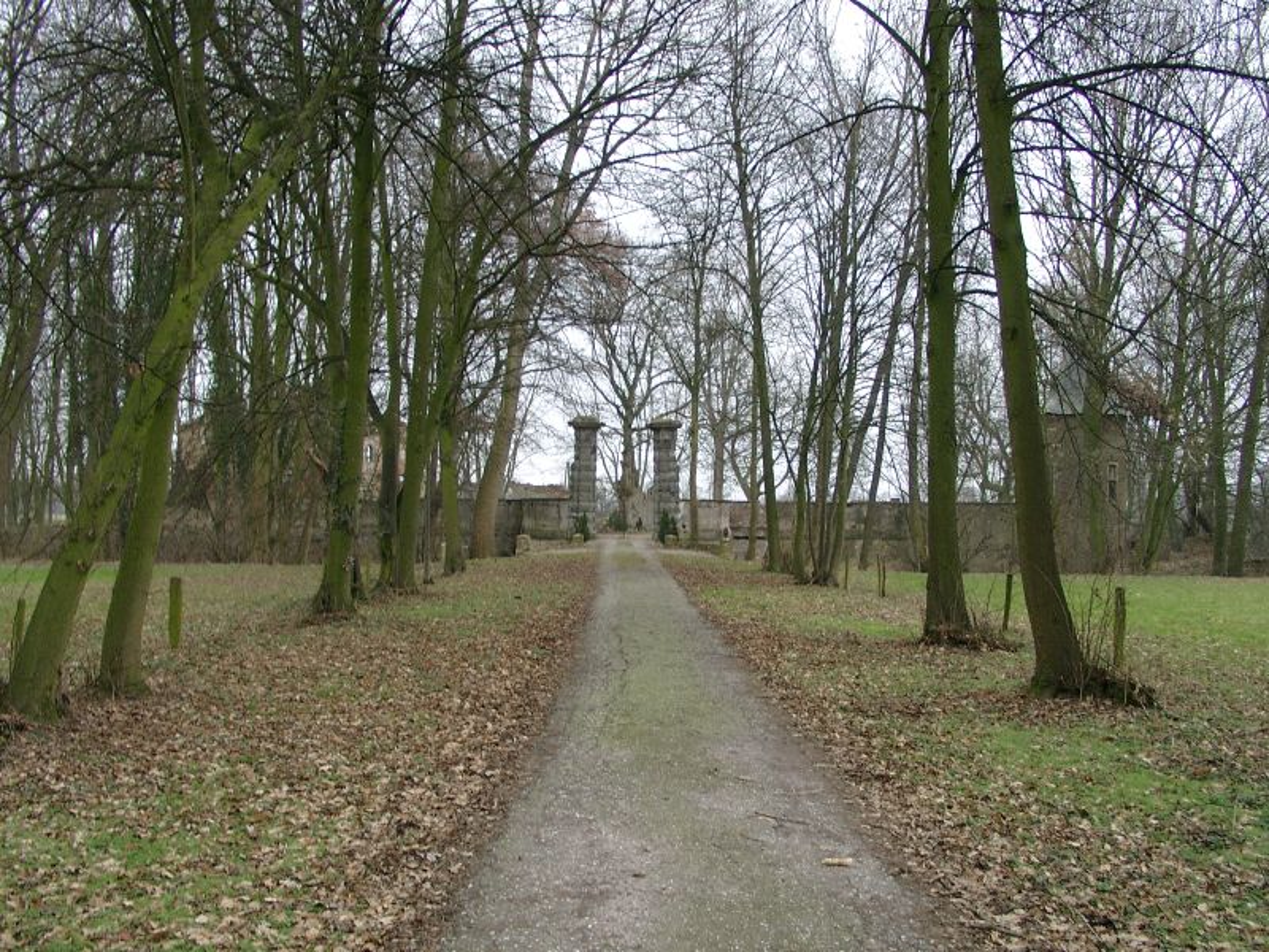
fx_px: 1246
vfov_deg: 41.8
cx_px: 634
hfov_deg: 54.0
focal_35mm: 34
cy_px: 476
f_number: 2.8
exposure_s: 1/110
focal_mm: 7.13
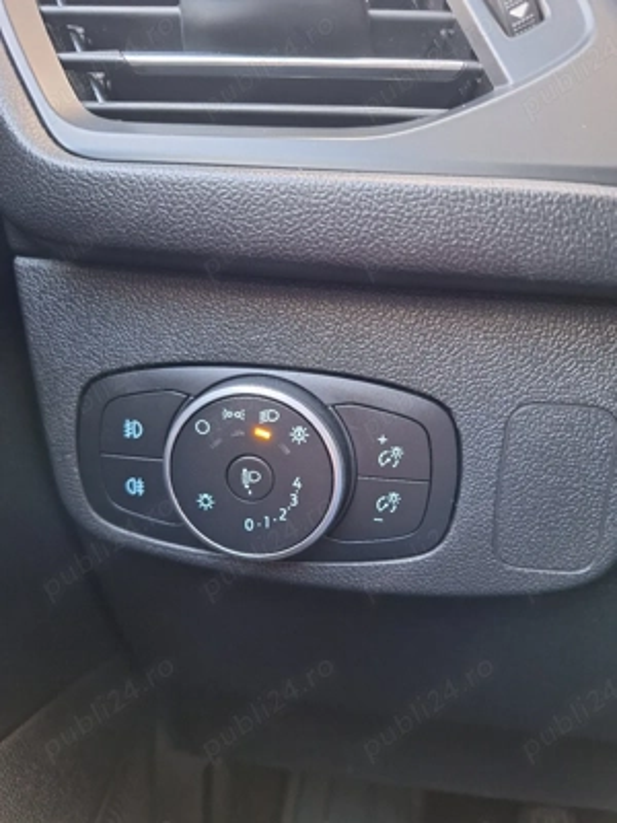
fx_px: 547
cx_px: 308
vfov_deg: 73.9
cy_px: 412
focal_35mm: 23
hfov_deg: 58.9
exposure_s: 1/25
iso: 250
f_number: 1.8
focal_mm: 5.54
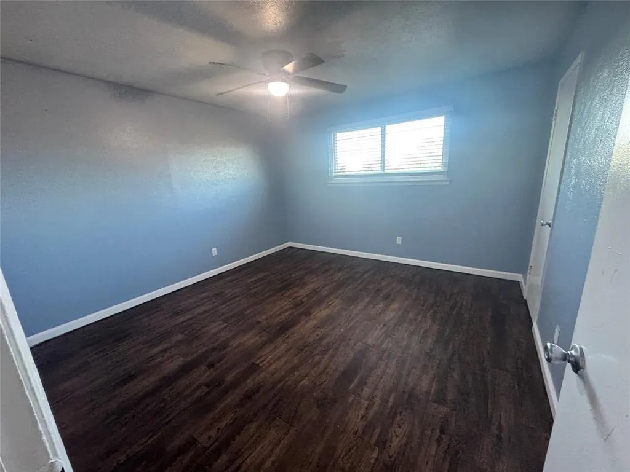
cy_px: 236
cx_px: 315
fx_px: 255
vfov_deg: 85.7
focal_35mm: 14
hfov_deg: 102.1
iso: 640
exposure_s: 1/60
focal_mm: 2.22
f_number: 2.2
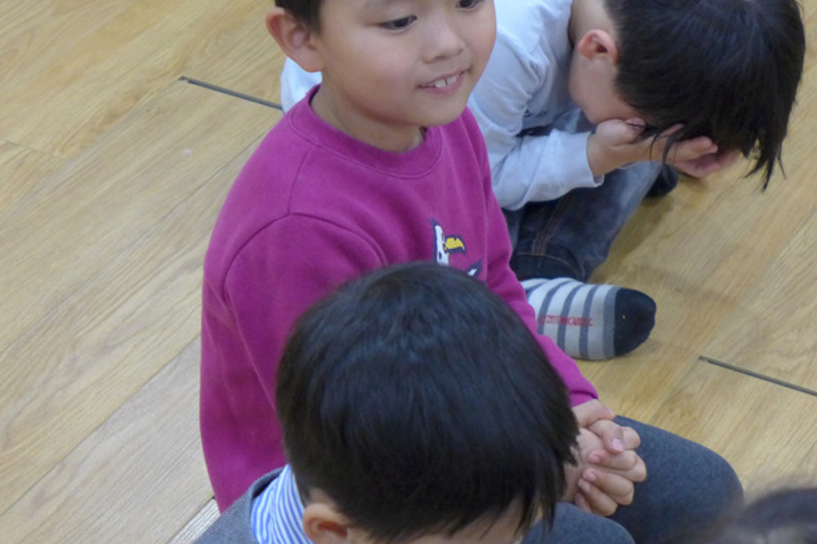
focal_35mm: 122
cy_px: 176
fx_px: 2768
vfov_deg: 11.2
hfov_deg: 16.8
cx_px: 406
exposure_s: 1/160
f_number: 2.3
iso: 800
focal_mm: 17.7
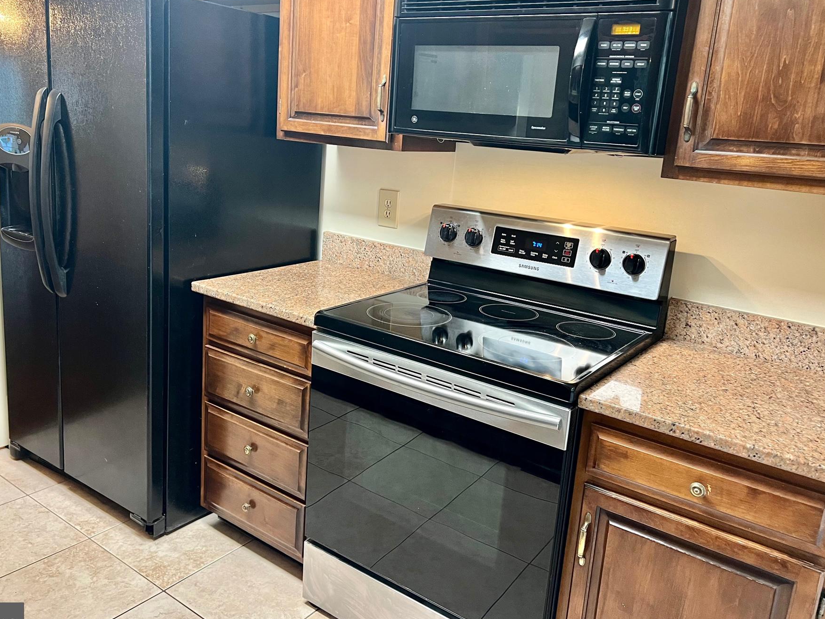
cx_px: 384
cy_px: 284
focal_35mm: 30
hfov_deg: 59.9
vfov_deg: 46.7
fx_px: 715
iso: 200
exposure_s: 1/60
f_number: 1.5
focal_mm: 5.7
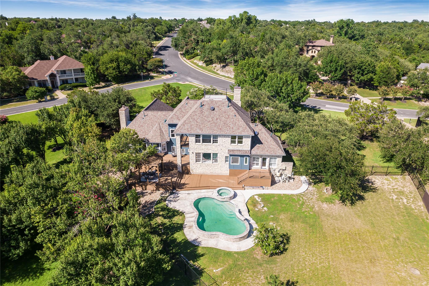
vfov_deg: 57.2
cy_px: 143
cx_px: 214
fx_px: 262
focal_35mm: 22
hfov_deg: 78.6
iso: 100
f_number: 2.8
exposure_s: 1/50
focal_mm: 8.38
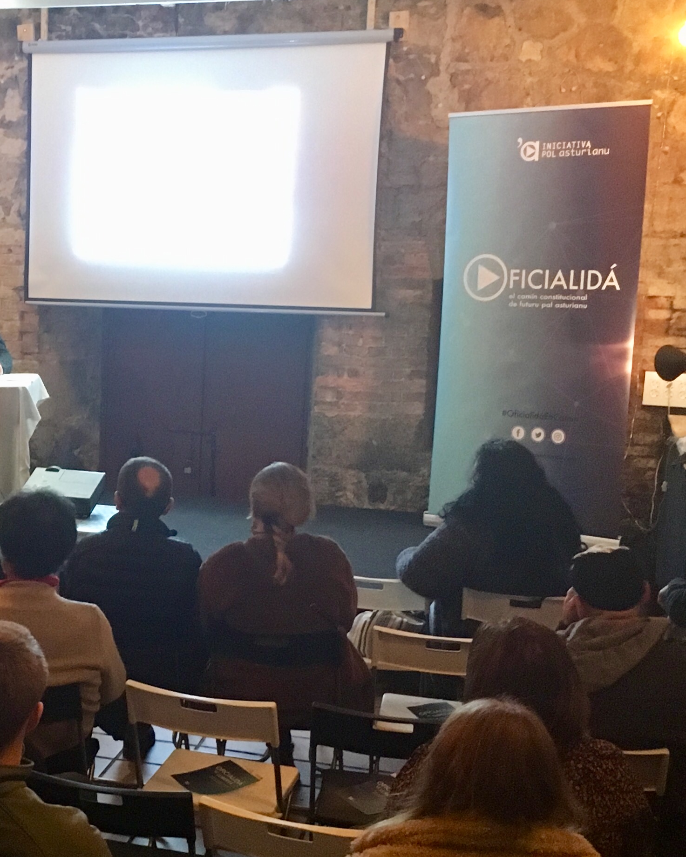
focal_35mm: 62
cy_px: 482
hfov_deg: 23.5
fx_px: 1573
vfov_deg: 30.5
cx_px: -8
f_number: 2.2
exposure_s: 1/17
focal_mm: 4.15
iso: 250
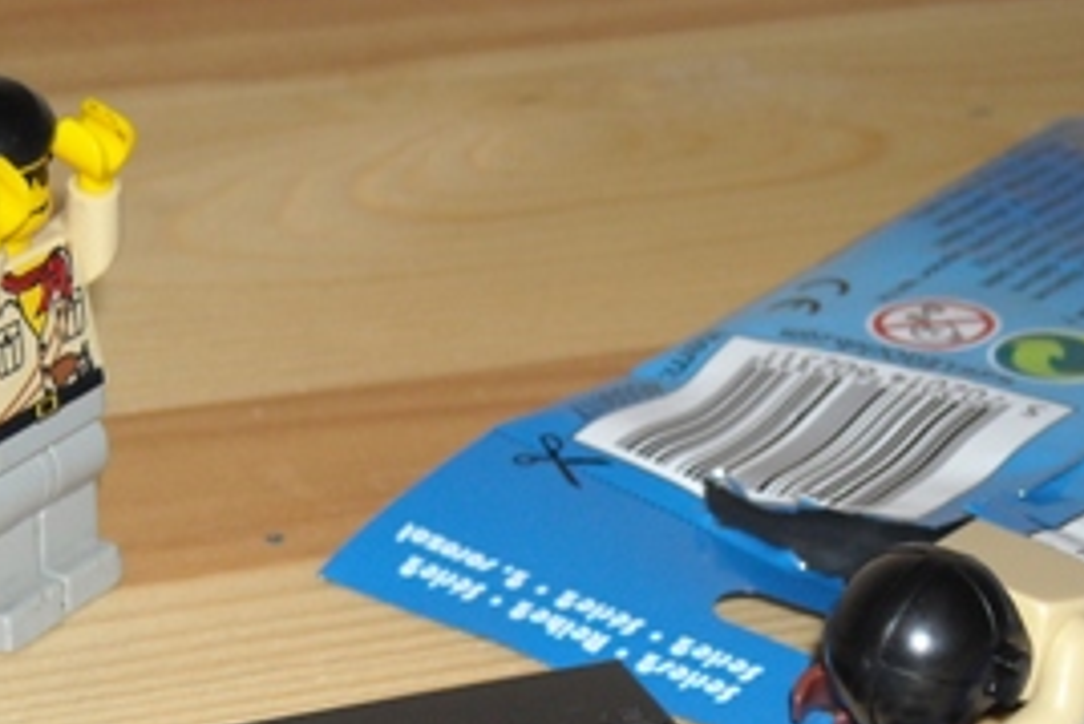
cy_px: 554
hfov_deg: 14.0
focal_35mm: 146
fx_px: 4398
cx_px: 542
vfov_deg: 9.4
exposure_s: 1/125
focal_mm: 13.73
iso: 200
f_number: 4.1
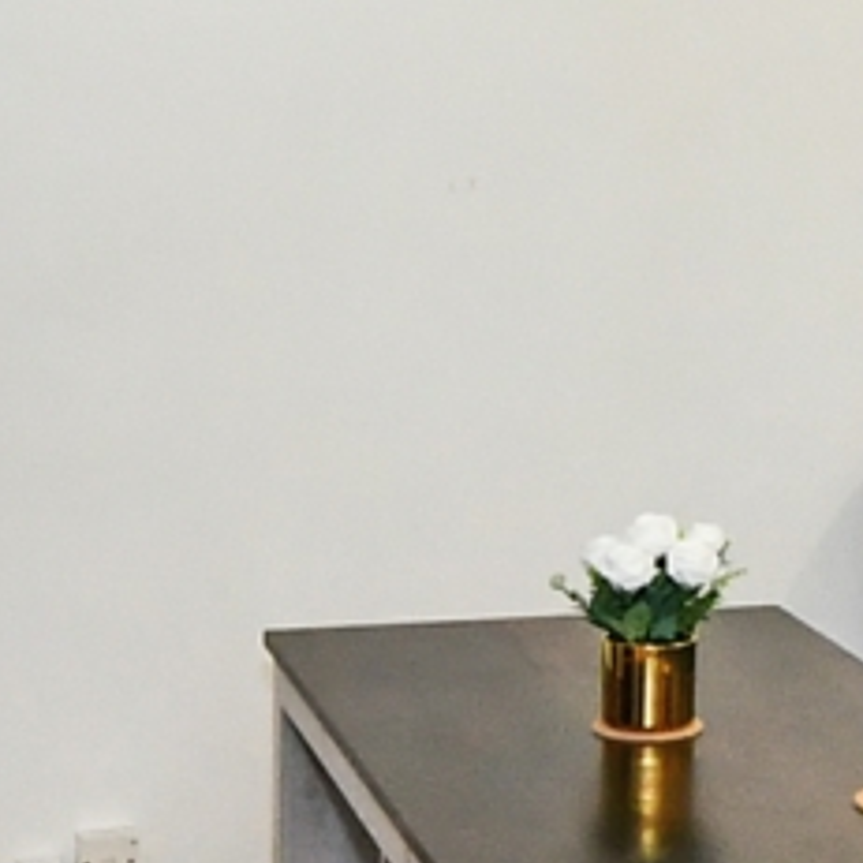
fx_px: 2990
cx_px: 882
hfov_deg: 16.1
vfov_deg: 16.4
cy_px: 347
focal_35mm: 106
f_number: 10
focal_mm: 10
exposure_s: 1/50
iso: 800
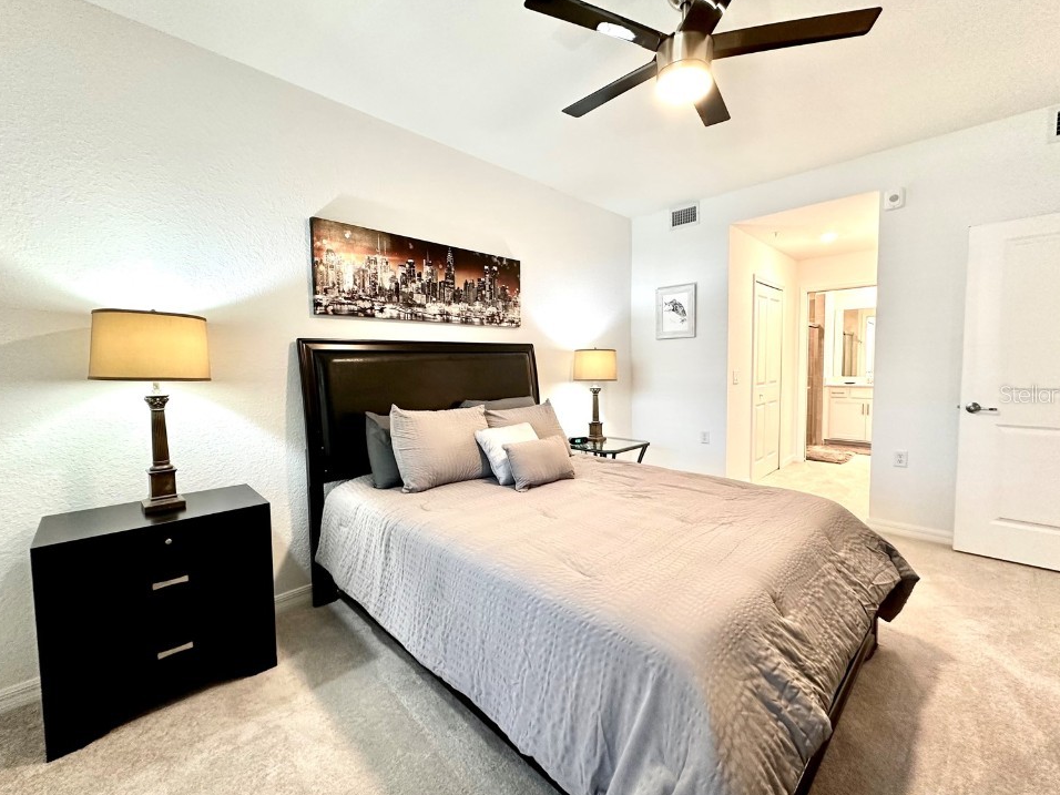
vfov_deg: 81.7
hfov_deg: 98.2
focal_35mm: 15
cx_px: 537
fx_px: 459
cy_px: 394
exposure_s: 1/60
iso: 200
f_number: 2.2
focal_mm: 2.22
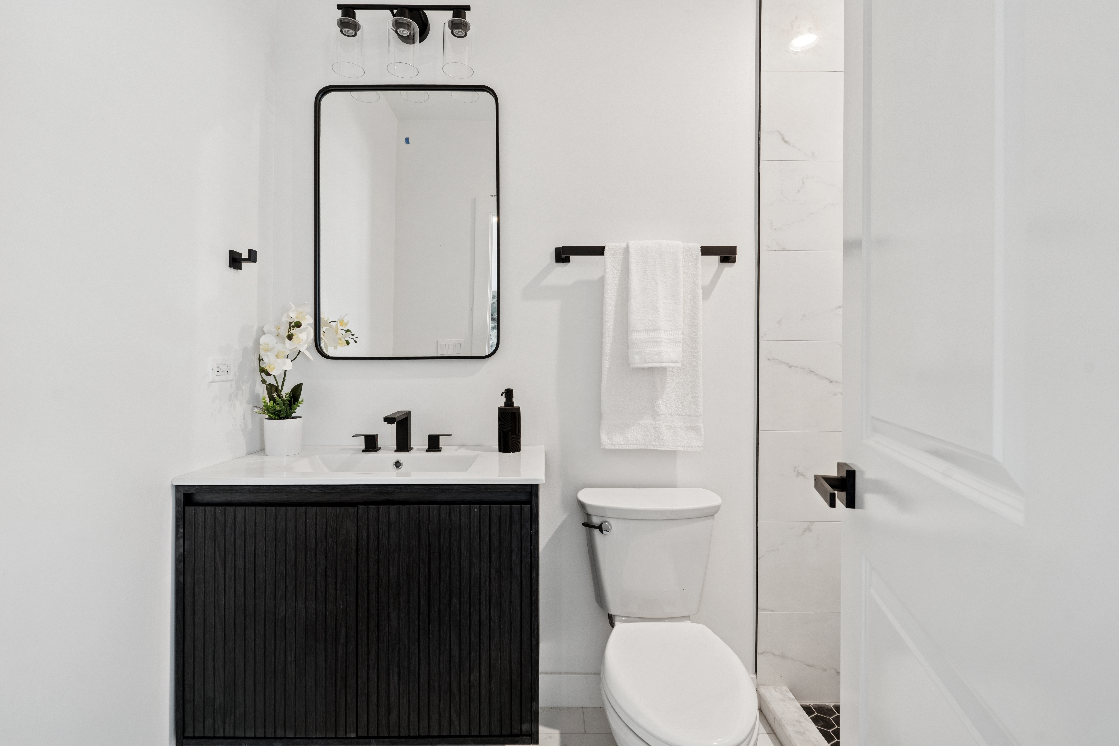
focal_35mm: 16
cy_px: 373
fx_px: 497
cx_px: 560
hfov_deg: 96.7
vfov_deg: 73.7
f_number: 8
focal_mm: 16
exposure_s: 1/8
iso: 200
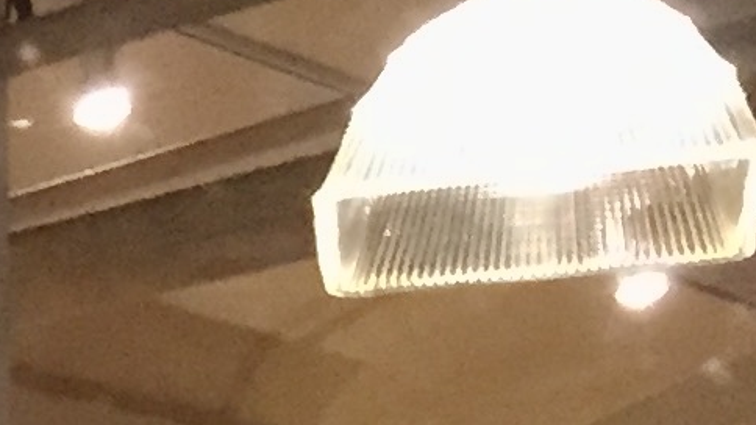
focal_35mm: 213
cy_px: 1539
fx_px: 4269
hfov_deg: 9.1
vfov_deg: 5.2
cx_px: -1034
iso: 320
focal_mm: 4.15
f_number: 2.2
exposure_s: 1/15
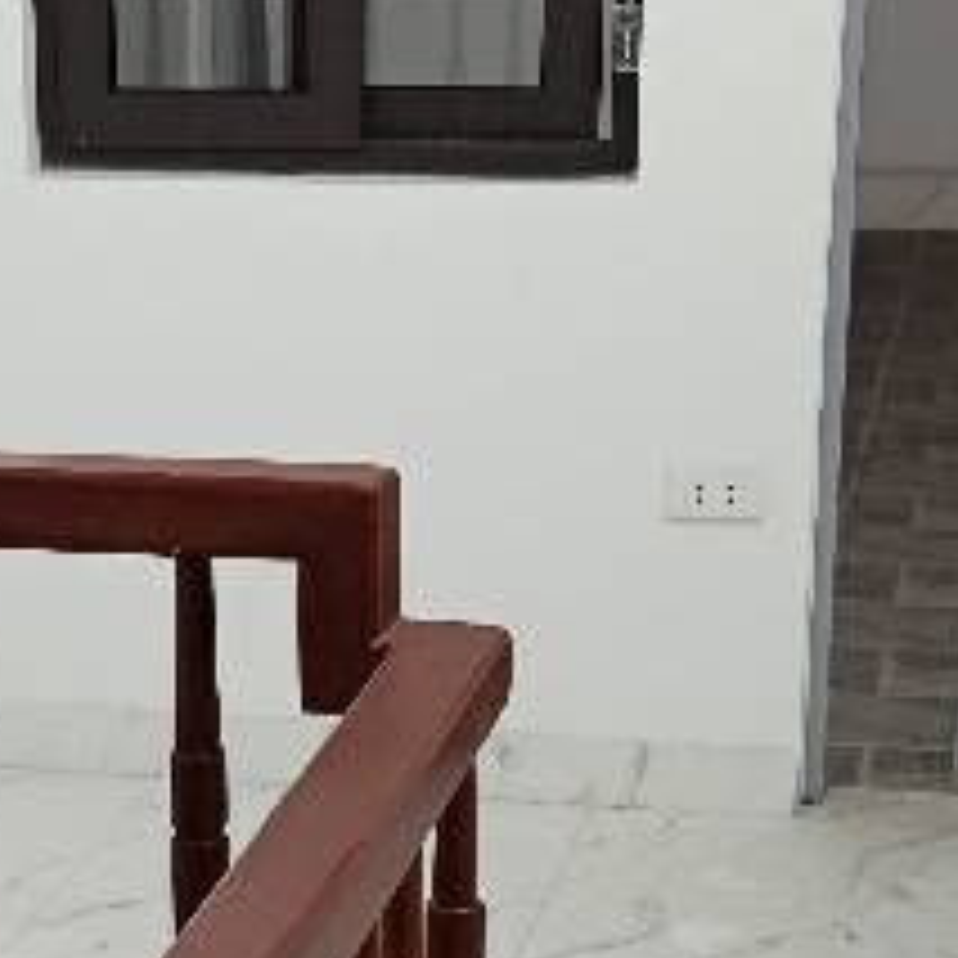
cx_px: 144
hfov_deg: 16.9
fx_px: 3194
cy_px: 769
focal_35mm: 102
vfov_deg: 16.9
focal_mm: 5.24
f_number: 1.7
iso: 691
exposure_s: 1/50
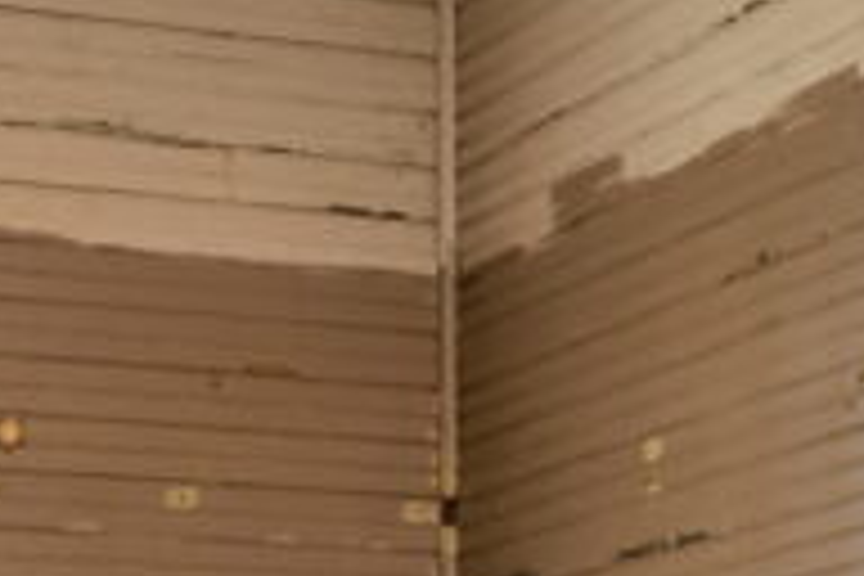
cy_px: 1523
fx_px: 3576
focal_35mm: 149
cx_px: 468
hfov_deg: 13.8
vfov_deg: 8.2
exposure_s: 1/250
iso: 6400
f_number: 9
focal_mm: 28
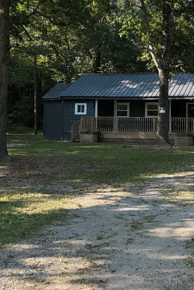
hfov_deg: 23.9
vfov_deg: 35.1
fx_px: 452
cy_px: 87
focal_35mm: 56
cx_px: 153
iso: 16
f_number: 1.8
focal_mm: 3
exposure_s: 1/1786
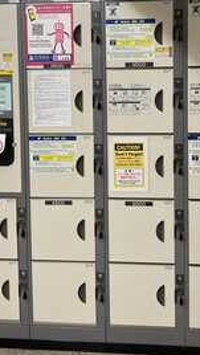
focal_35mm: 50
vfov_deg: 40.8
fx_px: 471
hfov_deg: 23.8
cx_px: 142
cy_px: 121
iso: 80
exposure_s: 1/50
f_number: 1.8
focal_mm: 3.99
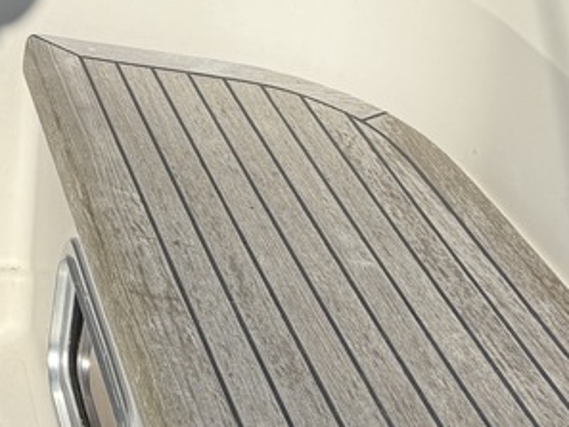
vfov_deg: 13.9
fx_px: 1595
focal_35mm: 97
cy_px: -299
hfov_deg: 17.9
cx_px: -310
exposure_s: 1/7353
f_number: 1.78
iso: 80
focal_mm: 6.76
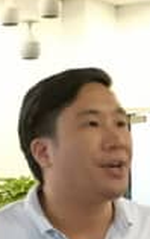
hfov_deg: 8.4
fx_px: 1019
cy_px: 213
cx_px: 114
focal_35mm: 156
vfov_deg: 13.3
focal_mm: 5.58
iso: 640
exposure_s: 1/16.7
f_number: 1.8
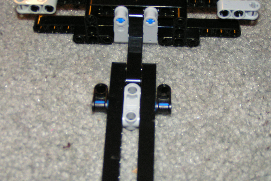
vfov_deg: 20.0
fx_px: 512
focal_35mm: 68
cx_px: 136
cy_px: 89
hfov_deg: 29.7
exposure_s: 1/80
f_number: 3.2
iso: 200
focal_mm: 10
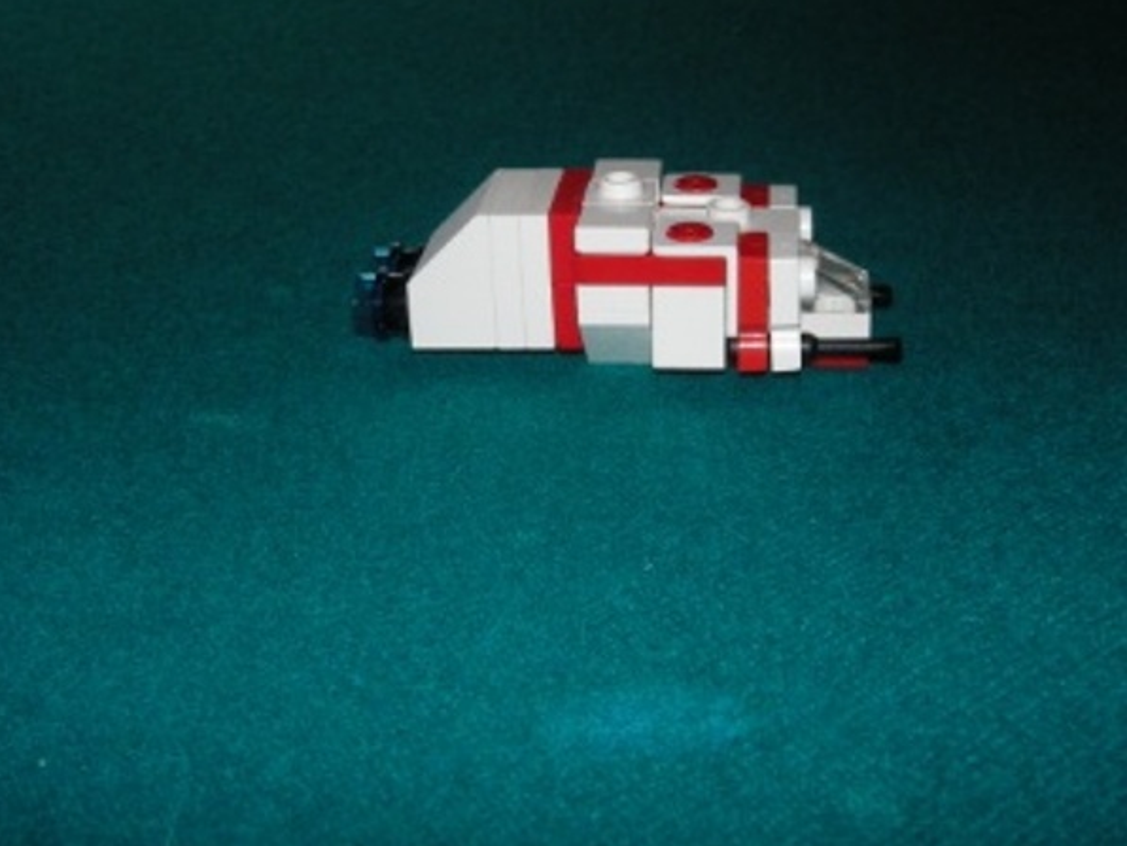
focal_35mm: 51
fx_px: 1660
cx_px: 613
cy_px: 284
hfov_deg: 37.5
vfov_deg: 28.4
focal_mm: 6.3
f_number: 6.6
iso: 100
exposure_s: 1/30
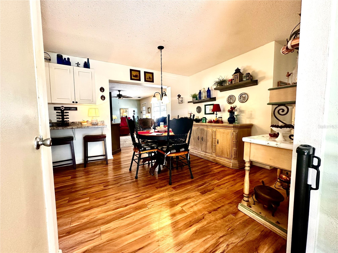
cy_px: 126
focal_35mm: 14
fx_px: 137
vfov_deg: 85.7
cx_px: 169
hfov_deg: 102.1
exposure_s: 1/60
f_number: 2.2
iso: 200
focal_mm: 2.22
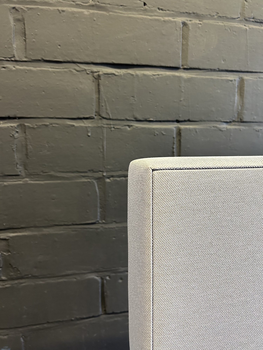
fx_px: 263
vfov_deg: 67.3
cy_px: 175
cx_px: 132
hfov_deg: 53.1
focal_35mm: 26
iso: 320
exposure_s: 1/50
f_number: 1.5
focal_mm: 5.7
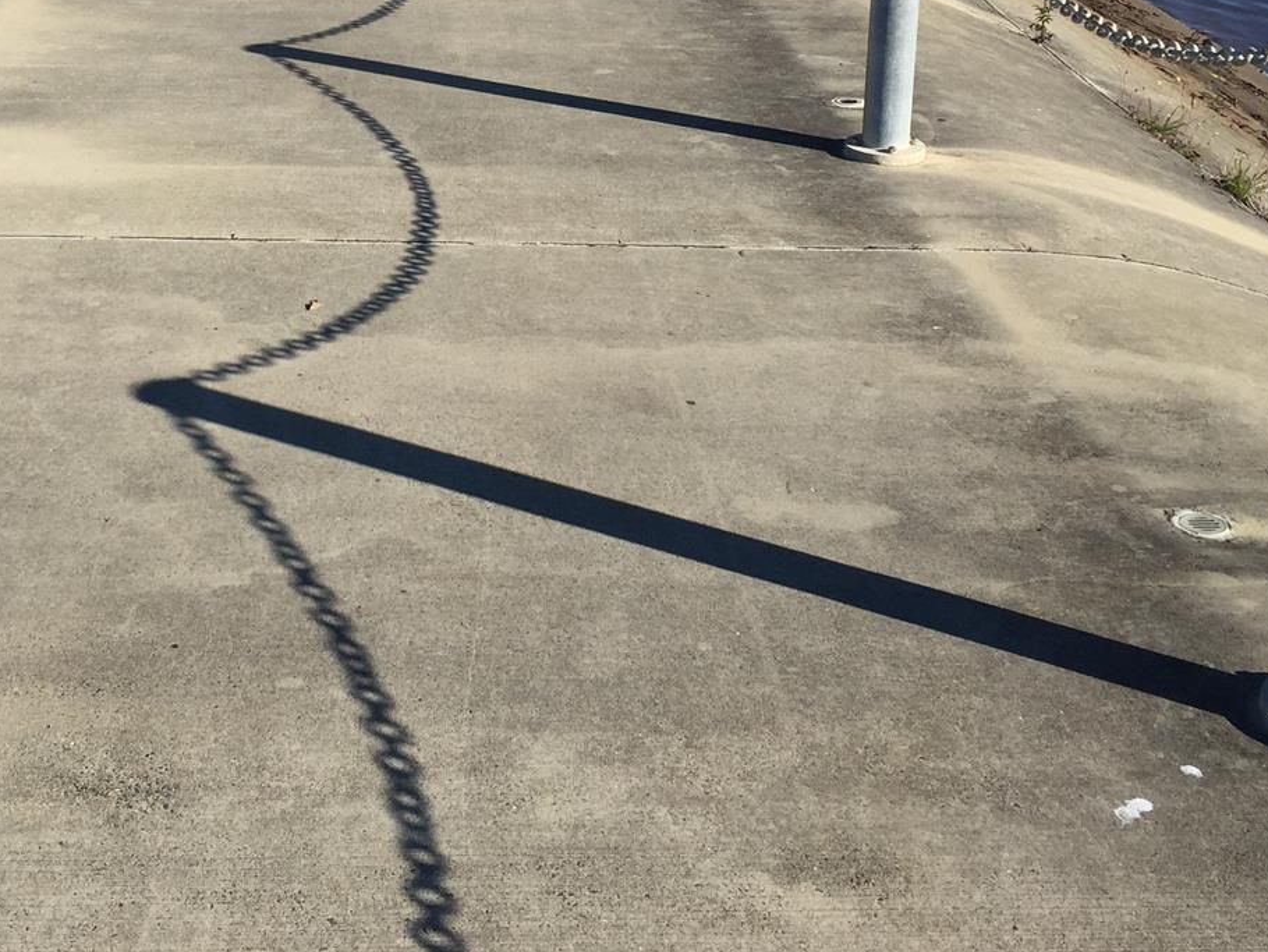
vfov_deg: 27.5
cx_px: 440
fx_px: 1905
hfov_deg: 36.5
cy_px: 191
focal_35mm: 52
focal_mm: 4.15
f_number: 2.2
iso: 32
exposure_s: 1/2083
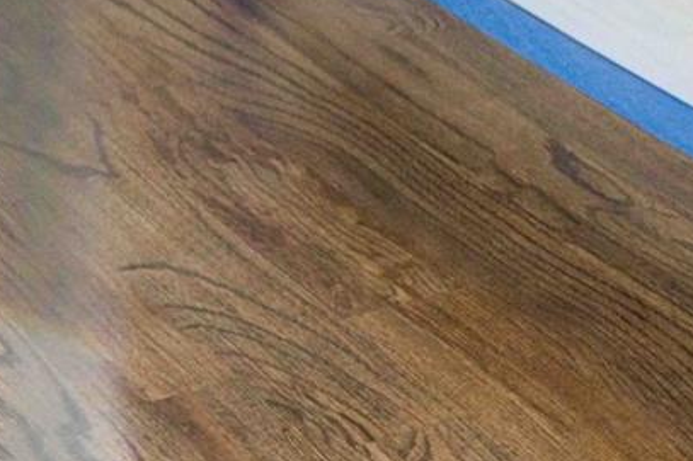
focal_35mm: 176
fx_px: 3386
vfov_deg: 7.6
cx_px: 930
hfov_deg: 11.4
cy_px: -276
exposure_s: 1/250
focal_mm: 23
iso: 1600
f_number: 1.8
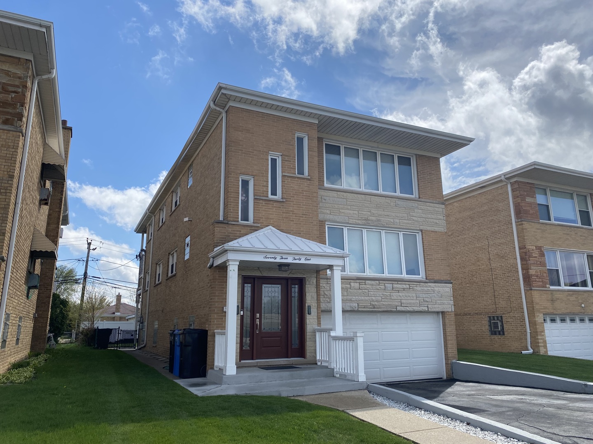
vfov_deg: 53.1
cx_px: 296
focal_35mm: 26
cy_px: 222
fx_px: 445
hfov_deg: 67.3
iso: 32
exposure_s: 1/4444
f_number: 1.8
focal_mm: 4.25
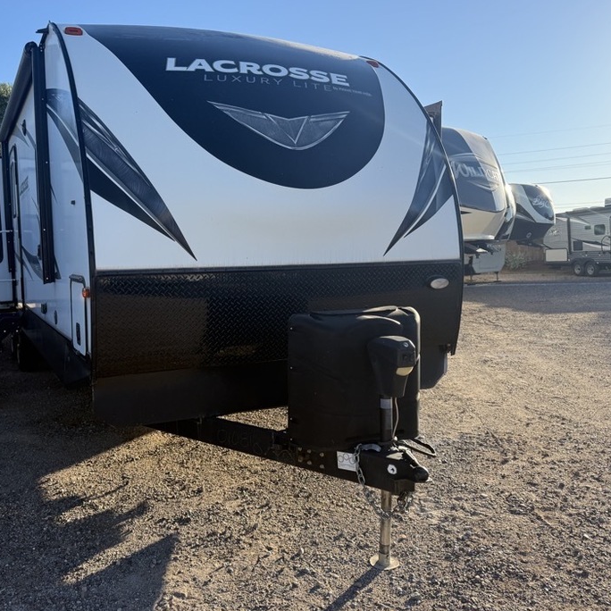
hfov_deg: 51.9
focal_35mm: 31
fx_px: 619
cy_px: 292
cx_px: 222
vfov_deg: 52.5
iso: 100
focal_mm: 6.76
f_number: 1.78
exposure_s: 1/2299
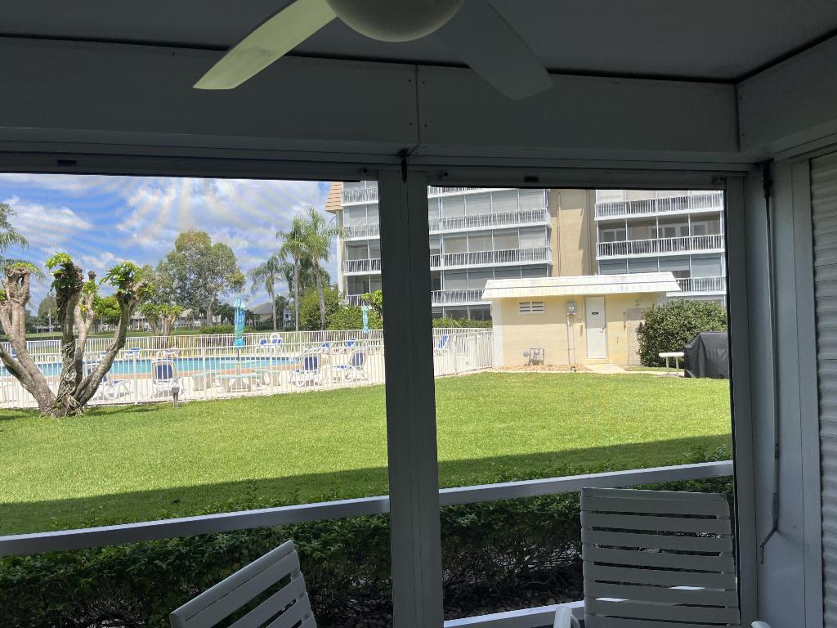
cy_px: 314
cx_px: 418
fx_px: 629
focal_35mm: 26
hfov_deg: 67.3
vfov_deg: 53.1
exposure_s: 1/2268
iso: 50
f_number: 1.6
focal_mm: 5.1
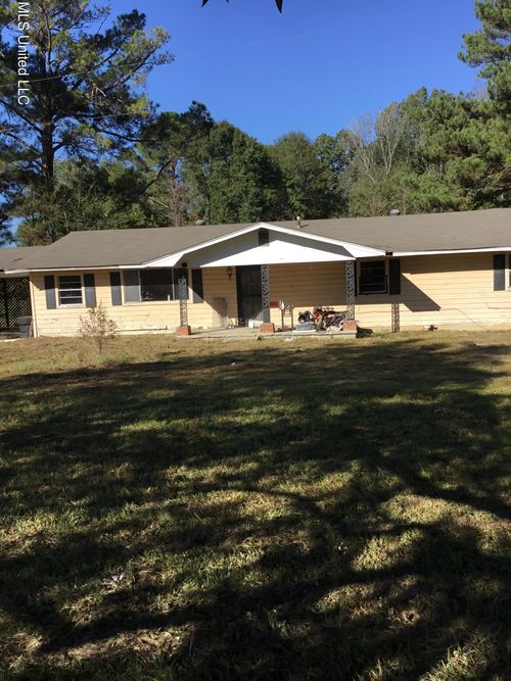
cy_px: 340
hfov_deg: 45.4
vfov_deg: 58.4
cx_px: 256
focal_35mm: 31
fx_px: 610
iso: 25
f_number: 2.4
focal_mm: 3.3
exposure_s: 1/970
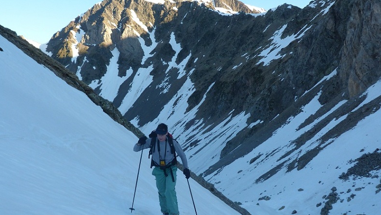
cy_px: 103
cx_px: 182
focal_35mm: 41
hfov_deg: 49.4
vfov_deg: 29.0
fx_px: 414
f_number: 3.1
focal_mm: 6.5
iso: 80
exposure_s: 1/60
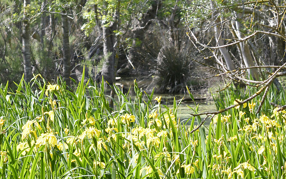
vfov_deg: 5.2
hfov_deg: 8.2
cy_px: 157
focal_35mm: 253
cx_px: 311
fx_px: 1972
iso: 640
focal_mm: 70
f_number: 8
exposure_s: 1/400
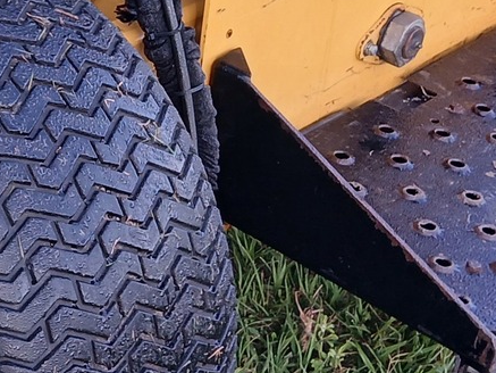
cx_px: -150
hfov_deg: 15.6
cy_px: -1
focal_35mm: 120
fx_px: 1720
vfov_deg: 12.2
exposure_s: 1/60
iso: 25
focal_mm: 3.98
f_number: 1.8
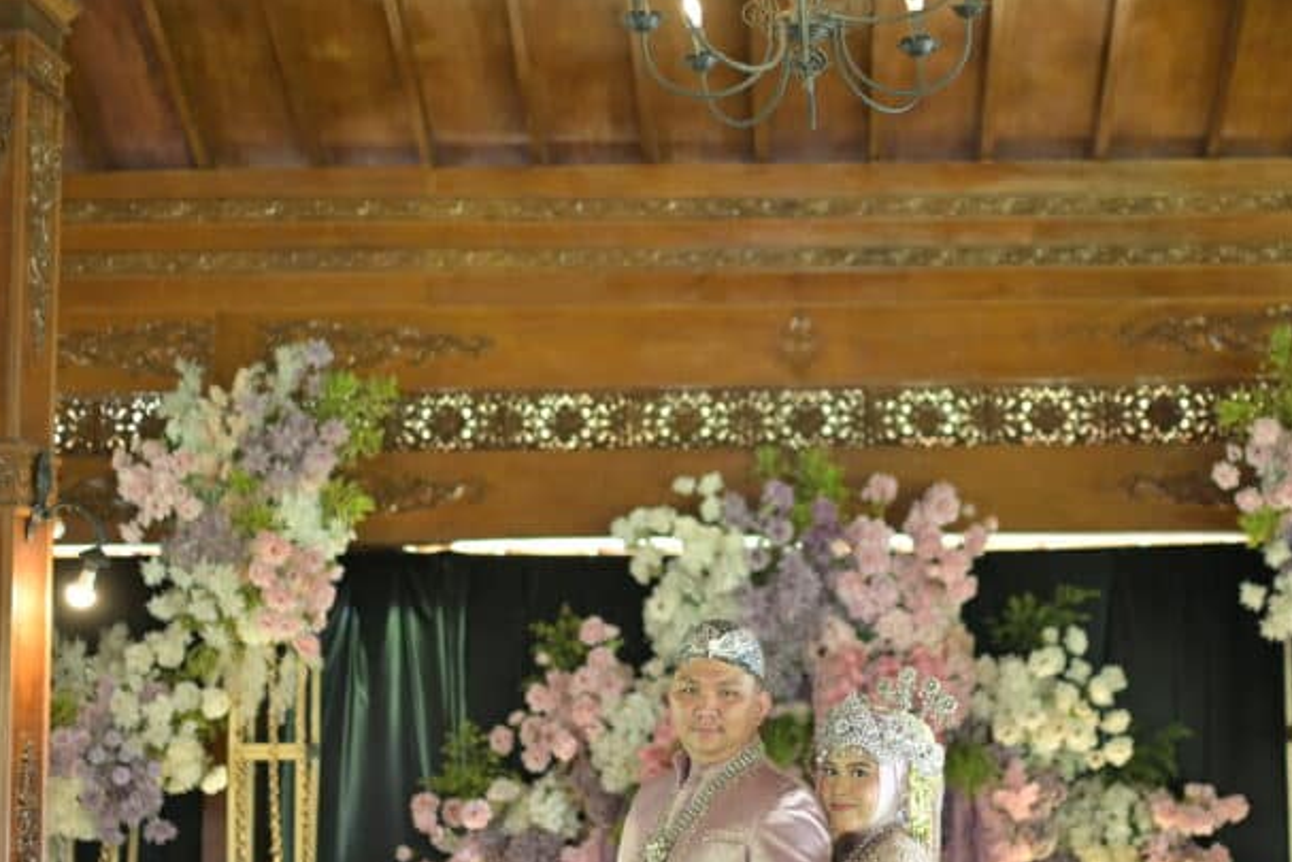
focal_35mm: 59
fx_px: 2118
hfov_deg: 33.8
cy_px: 515
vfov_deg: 23.0
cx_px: 794
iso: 400
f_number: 1.4
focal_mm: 35
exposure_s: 1/160
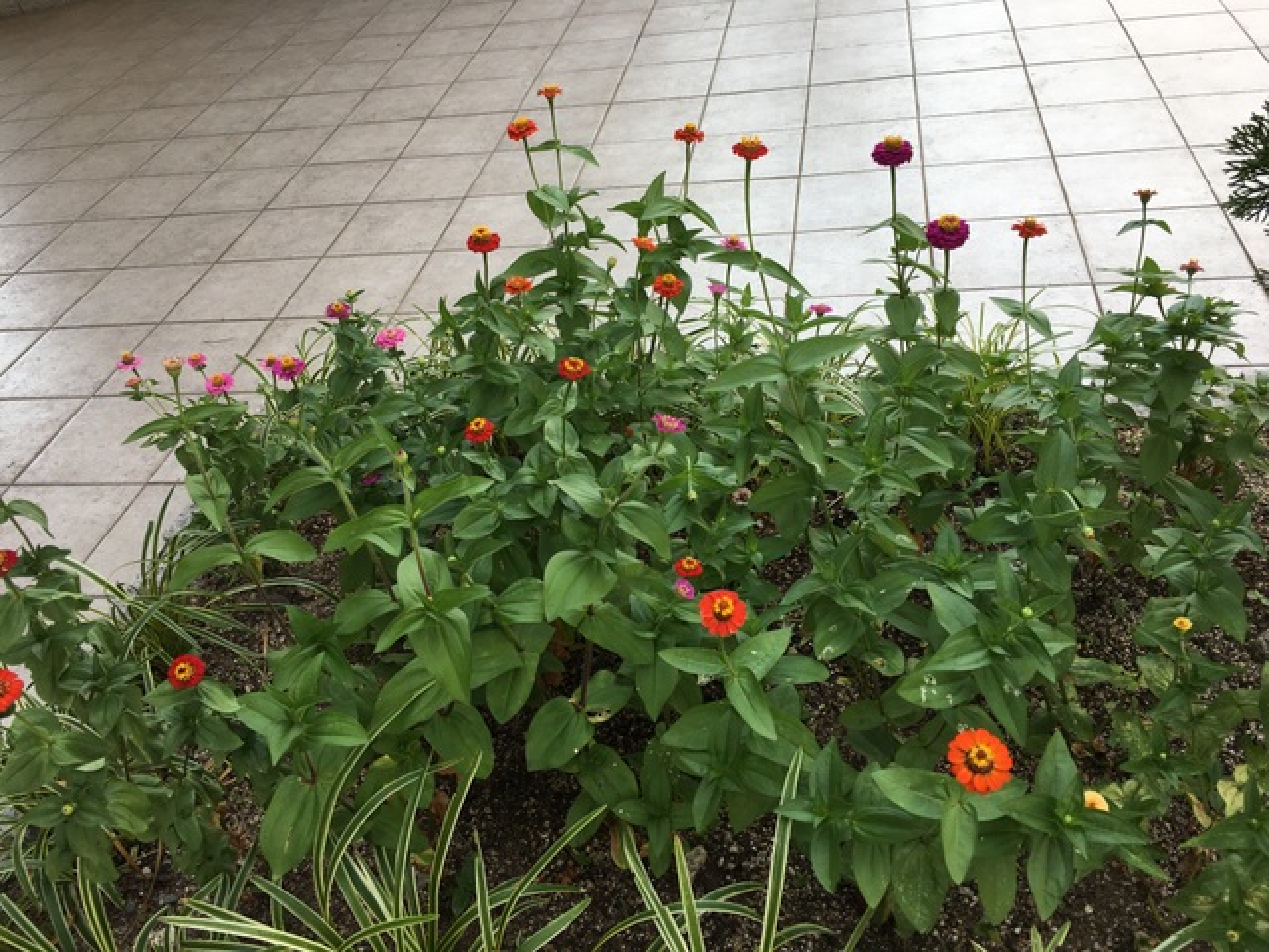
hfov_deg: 61.7
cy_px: 476
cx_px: 634
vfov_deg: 48.2
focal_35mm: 29
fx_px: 1063
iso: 25
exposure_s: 1/327
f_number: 2.2
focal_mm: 4.15
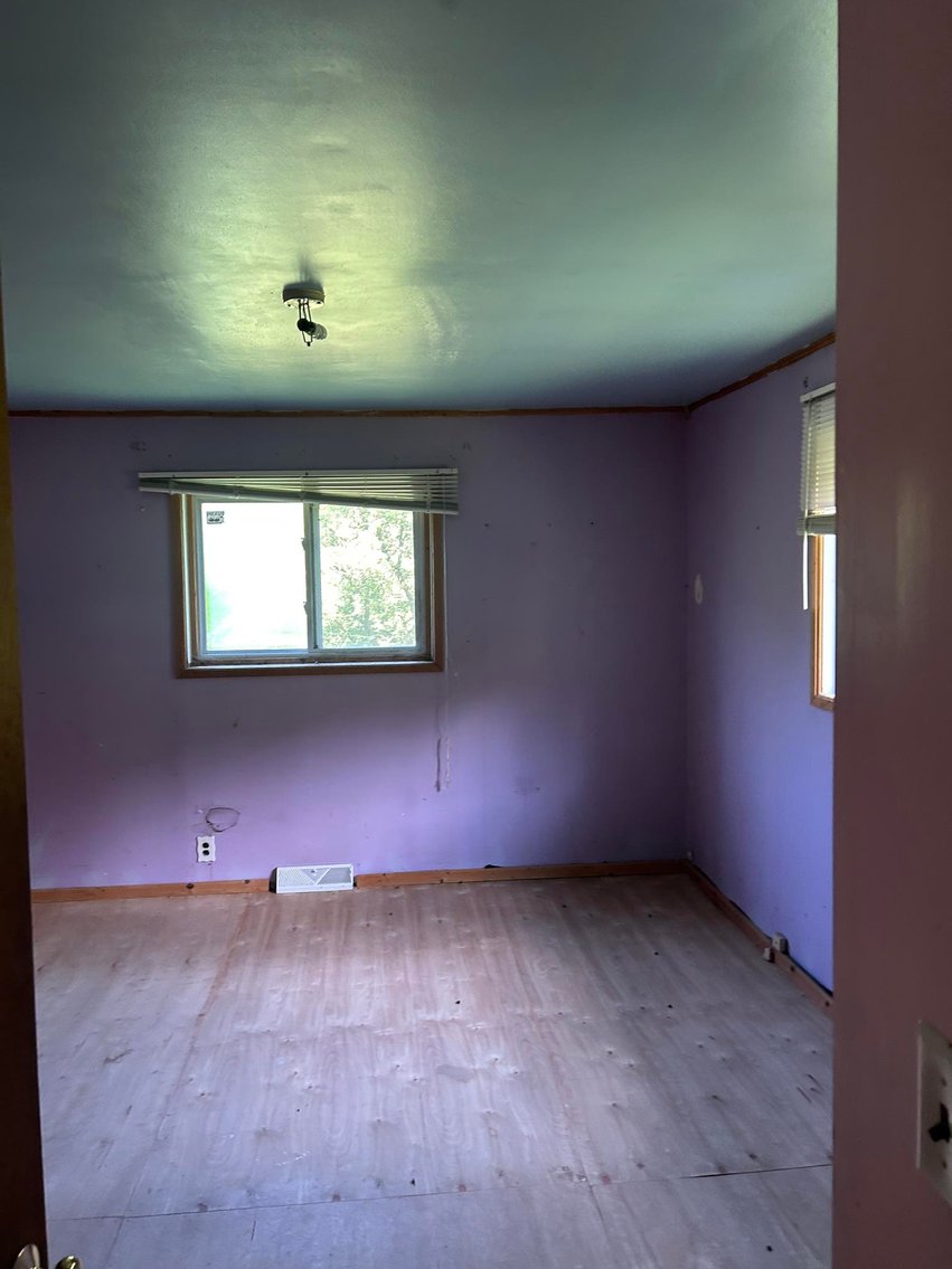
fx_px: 954
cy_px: 634
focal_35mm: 26
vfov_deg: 67.3
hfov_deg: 53.1
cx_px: 476
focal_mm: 5.7
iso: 125
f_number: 1.5
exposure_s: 1/67
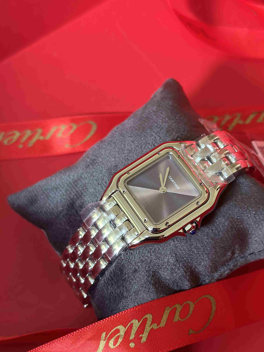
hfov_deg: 24.0
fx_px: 620
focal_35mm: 61
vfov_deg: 31.6
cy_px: 202
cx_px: 160
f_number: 1.78
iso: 160
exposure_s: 1/60
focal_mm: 6.86
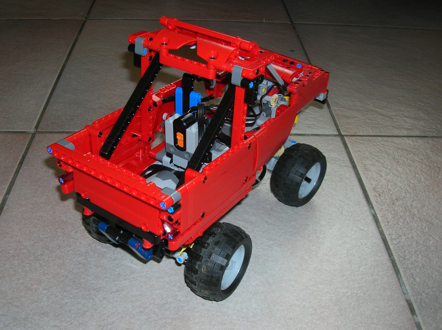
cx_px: 221
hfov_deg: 46.8
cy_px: 165
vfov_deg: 35.9
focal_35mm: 40
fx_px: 510
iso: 50
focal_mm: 6.6
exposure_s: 1/60.1
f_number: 3
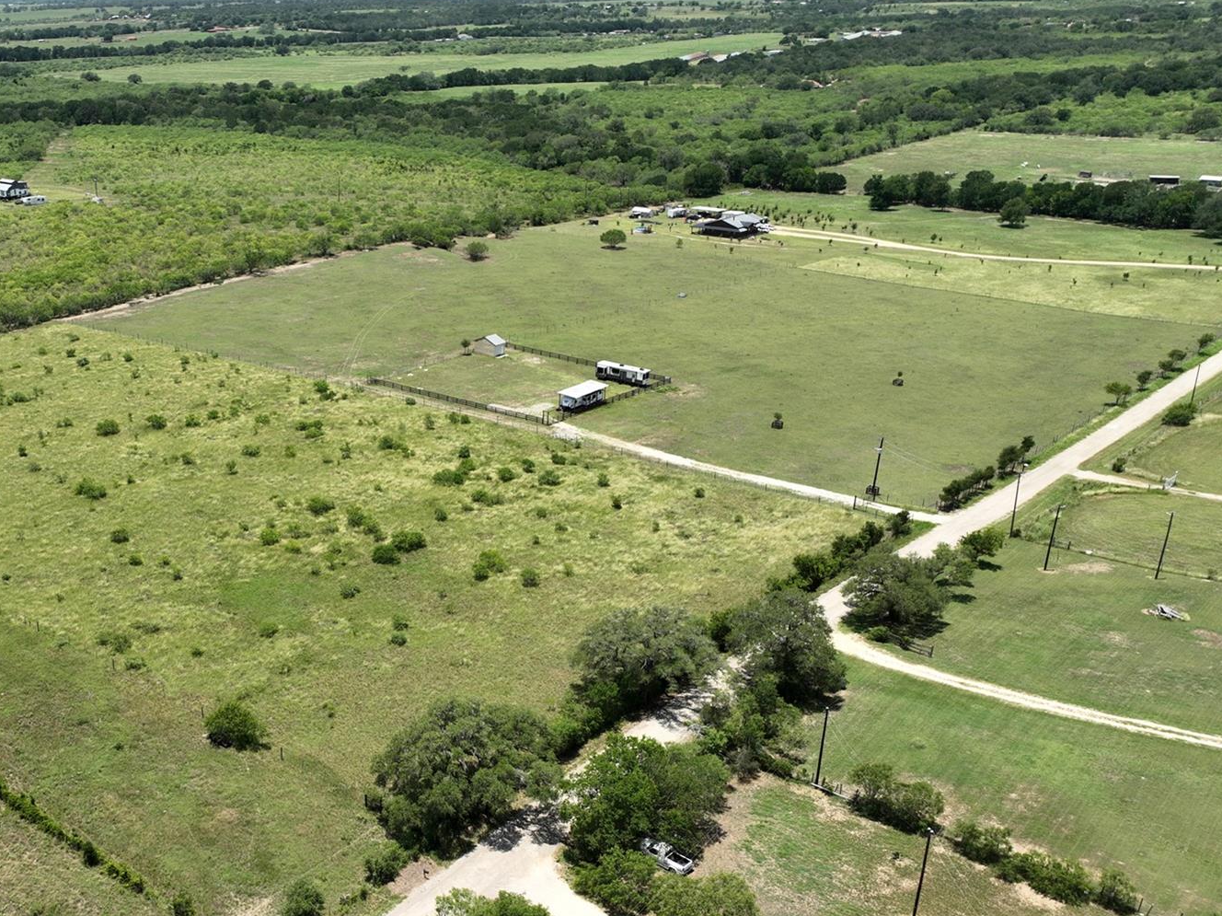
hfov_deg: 48.0
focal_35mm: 37
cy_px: 533
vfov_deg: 38.5
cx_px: 289
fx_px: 1306
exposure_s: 1/1600
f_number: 2.8
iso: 100
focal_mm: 12.29
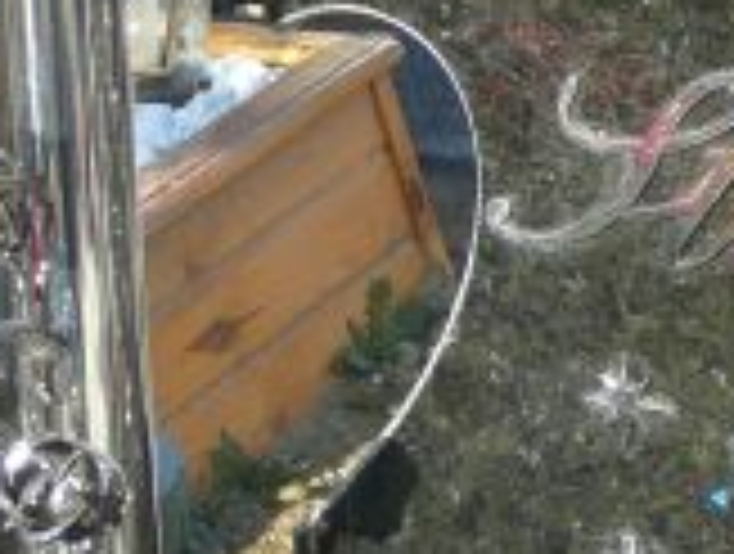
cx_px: 1013
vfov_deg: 6.4
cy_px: 95
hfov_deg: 8.4
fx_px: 4909
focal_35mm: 231
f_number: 3.5
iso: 80
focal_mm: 8.7
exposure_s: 1/320
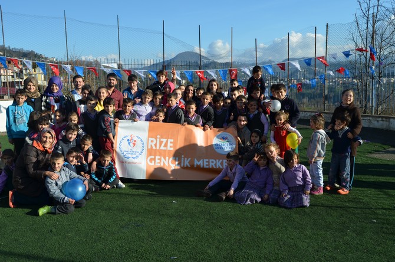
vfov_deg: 43.4
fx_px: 329
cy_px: 131
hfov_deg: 62.0
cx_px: 198
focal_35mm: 30
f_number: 8
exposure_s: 1/250
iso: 100
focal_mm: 20
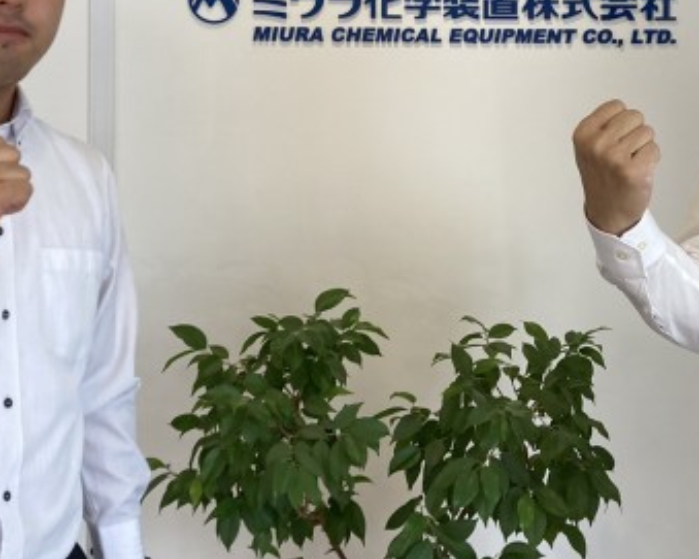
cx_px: 431
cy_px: 111
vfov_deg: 24.2
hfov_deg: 30.4
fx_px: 1282
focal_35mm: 62
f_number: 1.8
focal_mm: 3.99
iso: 40
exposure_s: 1/120
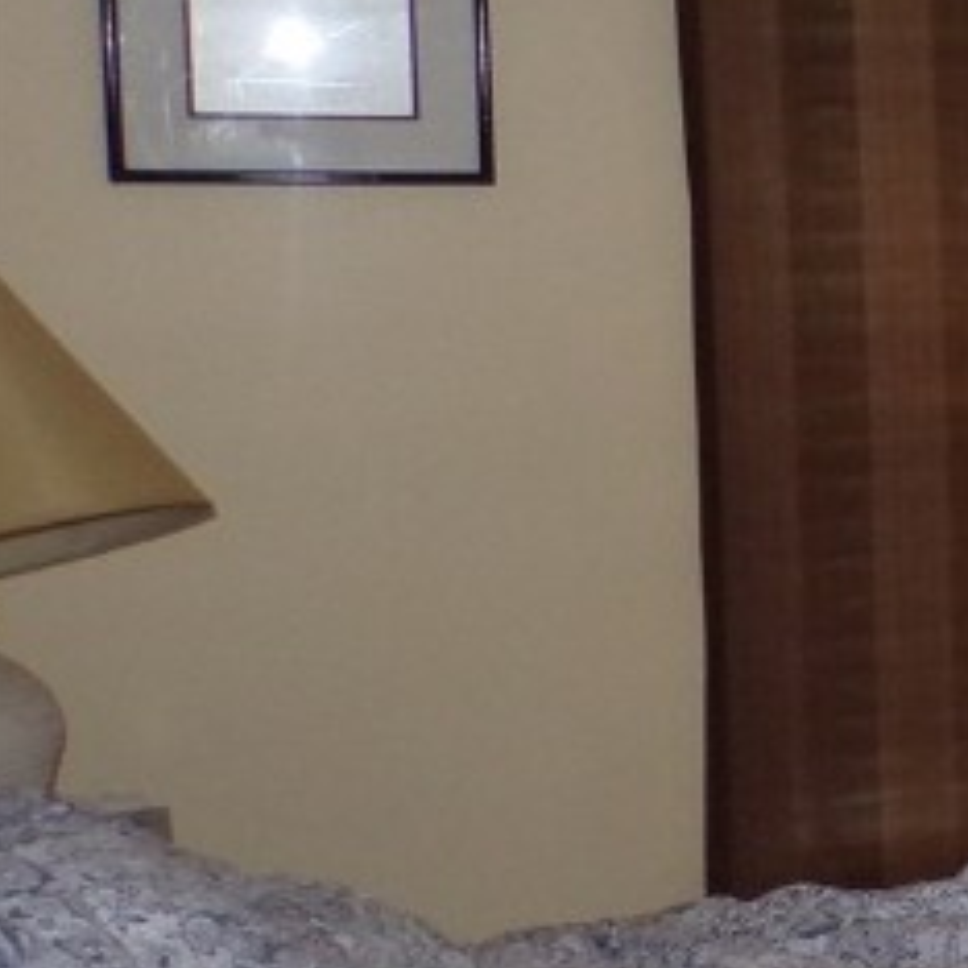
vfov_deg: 18.7
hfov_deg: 14.5
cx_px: 2093
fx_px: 2942
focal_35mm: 93
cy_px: 376
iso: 200
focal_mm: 4.3
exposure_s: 1/34
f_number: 3
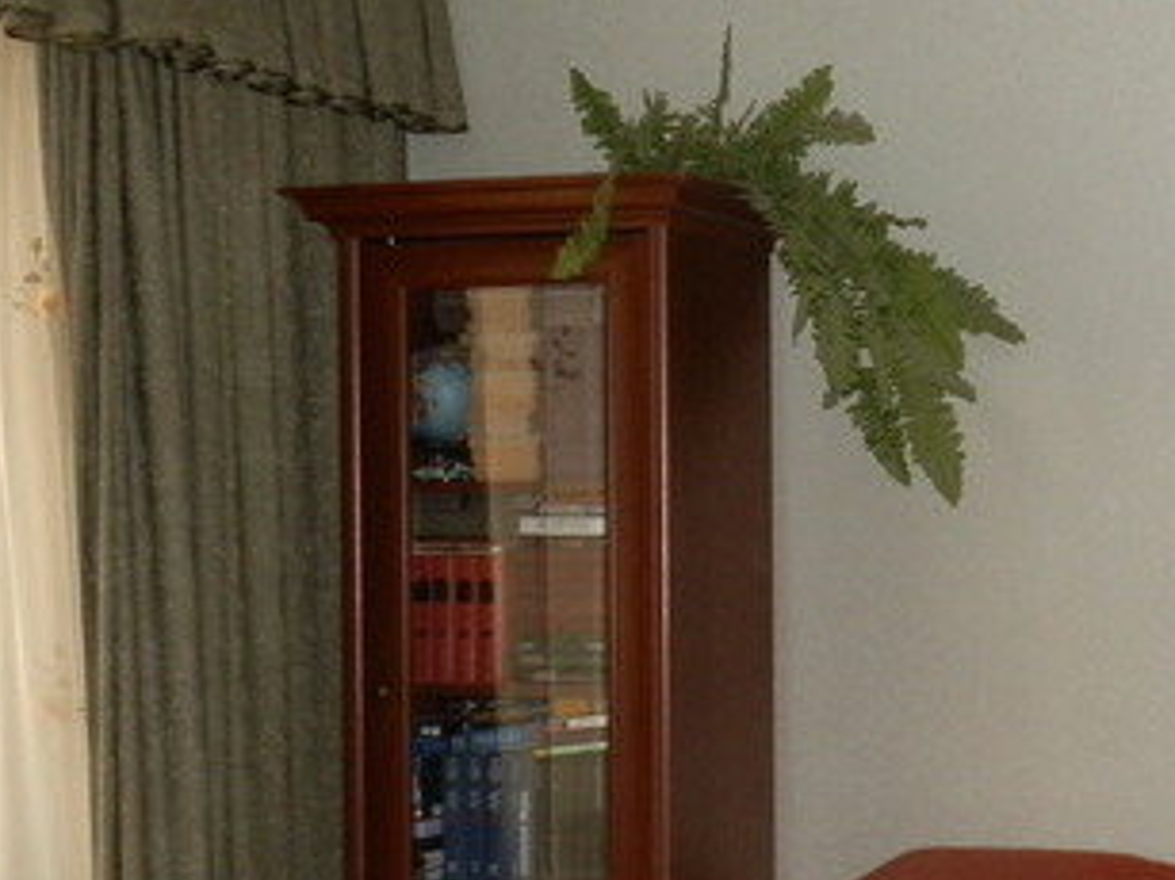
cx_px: 1297
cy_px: 593
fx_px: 2477
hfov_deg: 24.8
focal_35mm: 73
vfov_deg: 20.1
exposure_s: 1/30
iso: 125
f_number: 3.1
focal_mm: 5
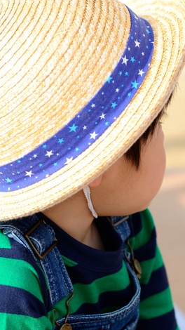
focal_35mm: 120
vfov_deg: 17.9
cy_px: 164
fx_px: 1048
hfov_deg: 10.0
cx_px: 168
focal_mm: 50
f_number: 3.5
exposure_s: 1/500
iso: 125
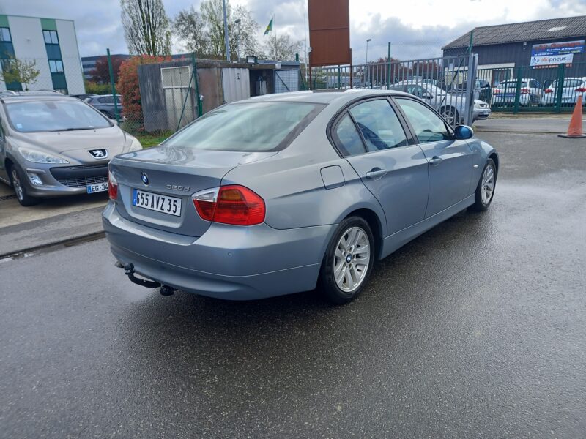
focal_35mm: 25
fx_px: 423
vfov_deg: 54.9
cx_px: 293
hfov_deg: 69.4
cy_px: 220
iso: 25
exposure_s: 1/199
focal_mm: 4.6
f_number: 2
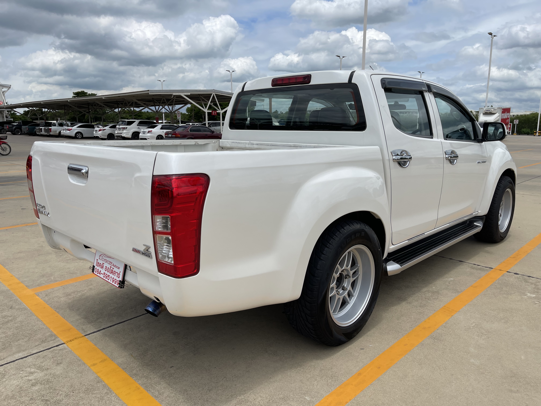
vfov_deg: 54.9
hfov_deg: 69.4
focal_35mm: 25
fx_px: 391
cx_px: 270
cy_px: 203
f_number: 1.6
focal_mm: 5.1
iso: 32
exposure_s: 1/6993
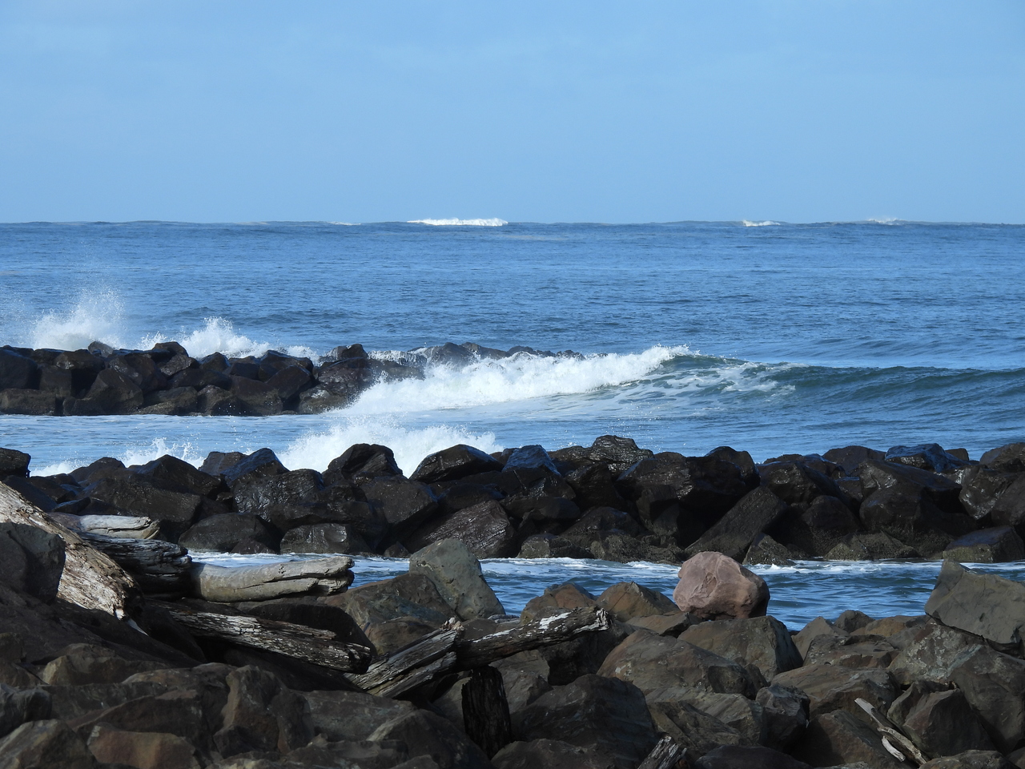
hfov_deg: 6.2
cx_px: 512
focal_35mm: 320
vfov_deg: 4.6
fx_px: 9475
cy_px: 384
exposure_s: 1/640
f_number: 5
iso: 100
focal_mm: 57.1
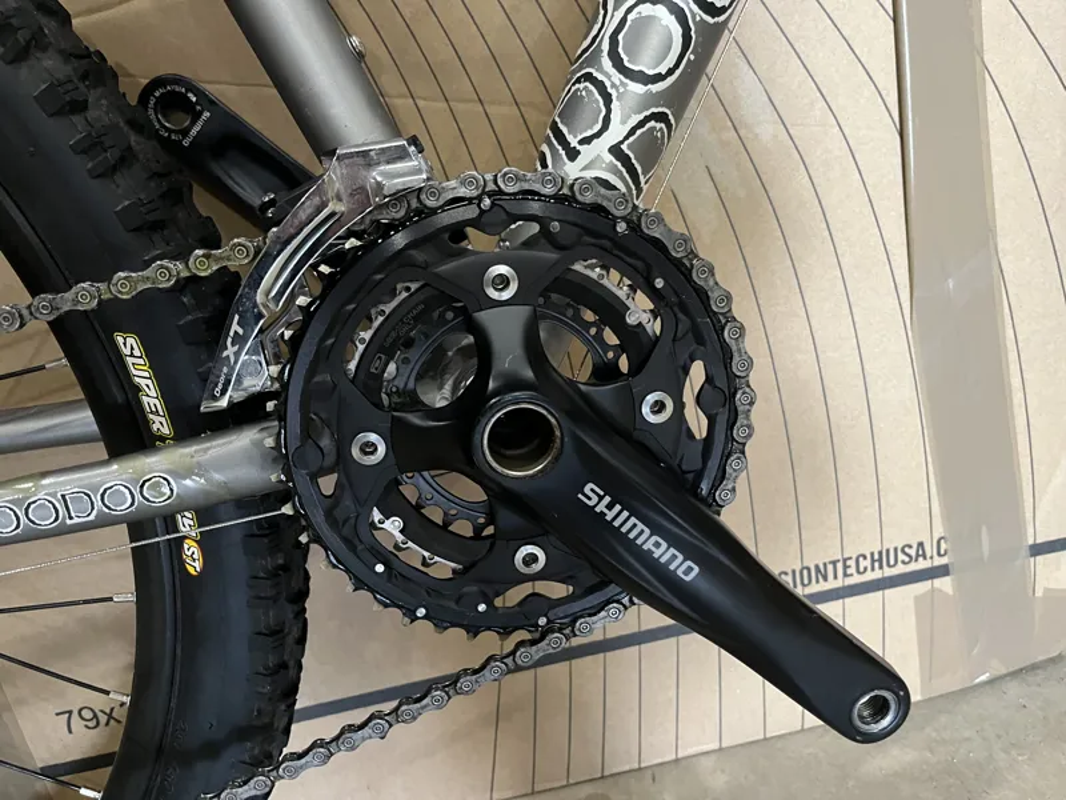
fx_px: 801
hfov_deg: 67.3
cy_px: 400
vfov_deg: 53.1
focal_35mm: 26
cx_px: 533
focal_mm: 5.1
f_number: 1.6
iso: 400
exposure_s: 1/33
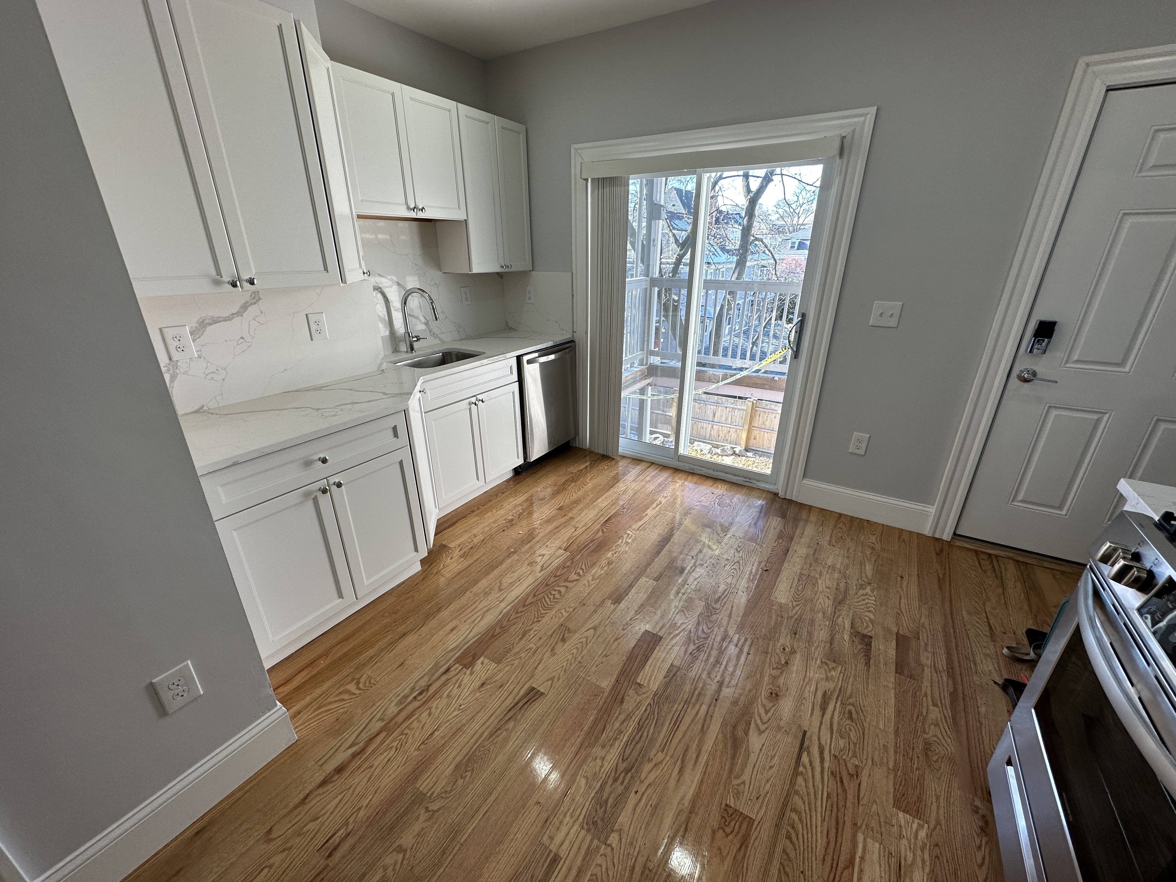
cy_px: 441
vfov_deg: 85.7
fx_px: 476
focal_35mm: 14
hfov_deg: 102.1
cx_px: 588
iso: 64
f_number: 2.2
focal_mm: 2.22
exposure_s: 1/120
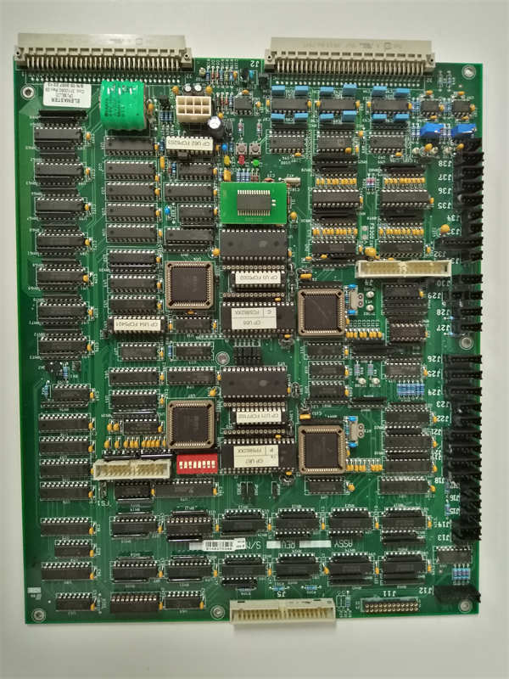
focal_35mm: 26
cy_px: 340
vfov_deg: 67.3
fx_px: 510
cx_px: 254
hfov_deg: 53.1
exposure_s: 1/24
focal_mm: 3.63
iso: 386
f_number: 1.8
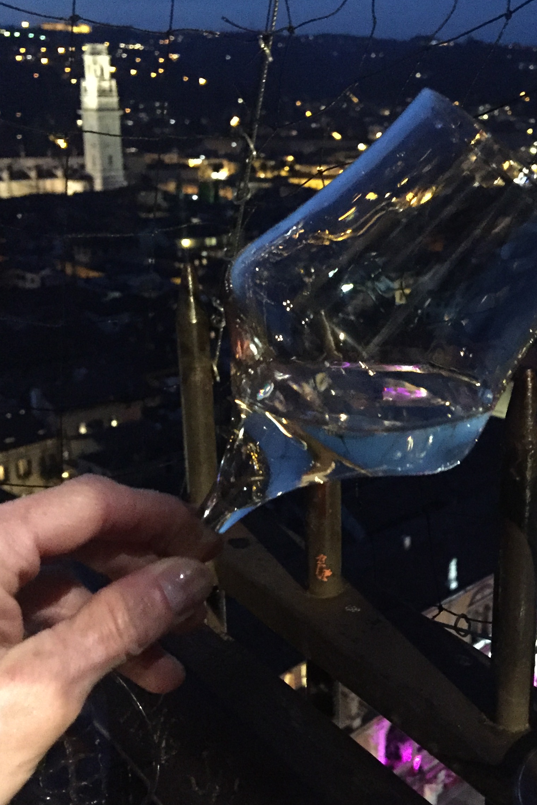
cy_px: 396
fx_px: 962
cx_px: 406
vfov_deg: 45.4
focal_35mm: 43
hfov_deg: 30.6
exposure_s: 1/17
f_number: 2.2
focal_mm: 4.15
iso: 1600
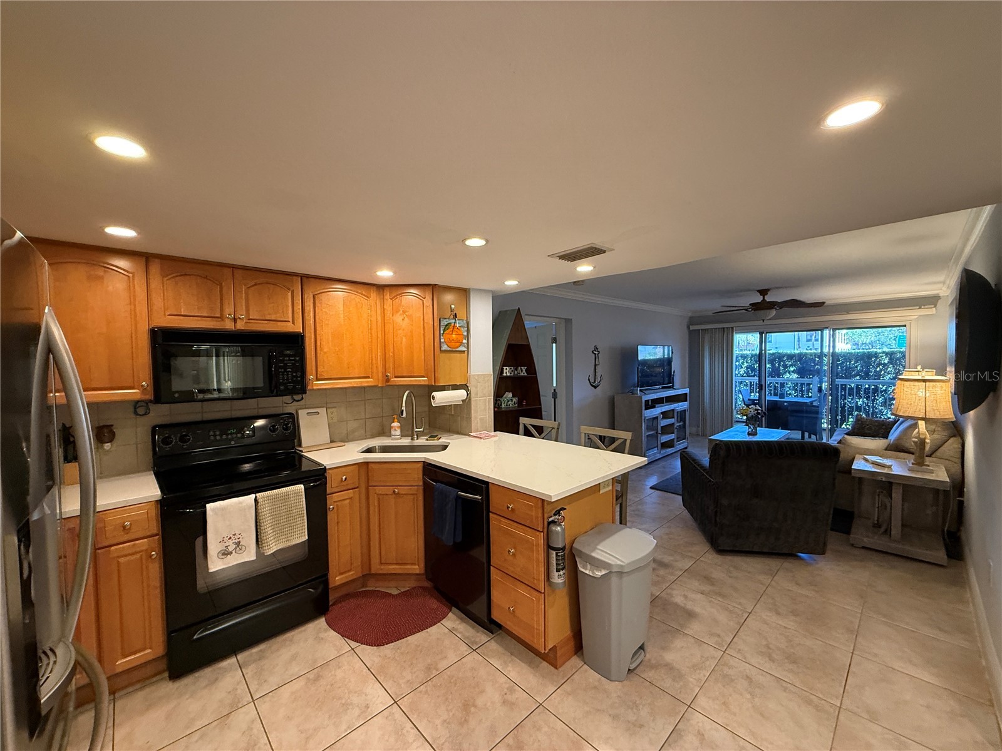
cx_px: 501
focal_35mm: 14
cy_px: 376
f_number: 2.2
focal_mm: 2.22
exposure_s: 1/60
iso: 320
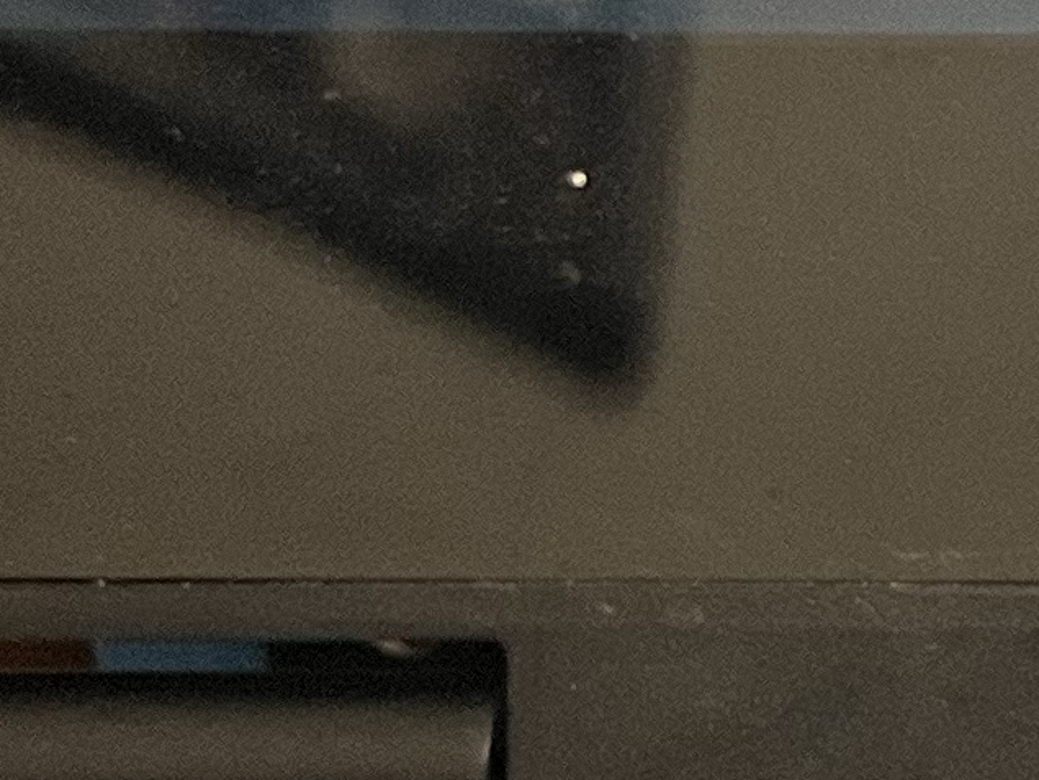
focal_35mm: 165
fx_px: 4955
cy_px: 388
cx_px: 2862
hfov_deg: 9.8
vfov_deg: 9.0
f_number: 1.6
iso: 125
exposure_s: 1/62
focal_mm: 5.1
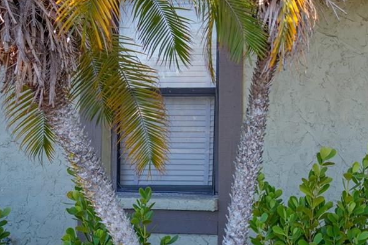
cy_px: 104
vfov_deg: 20.9
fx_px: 664
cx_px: 420
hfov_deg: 27.8
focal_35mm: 65
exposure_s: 1/50
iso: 100
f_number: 5
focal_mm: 24
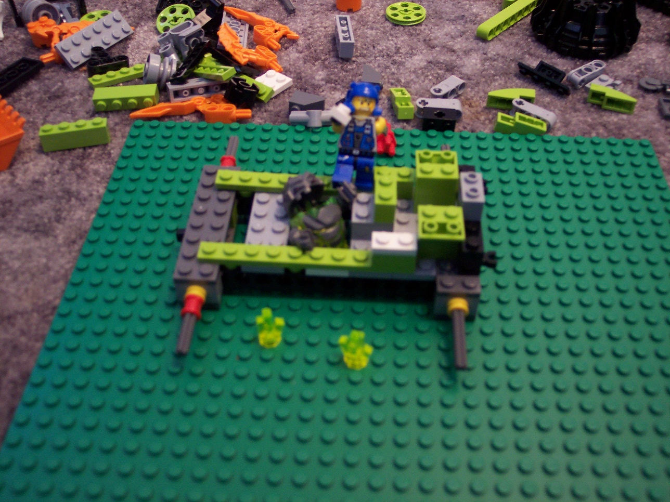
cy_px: 251
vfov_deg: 37.7
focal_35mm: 38
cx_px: 335
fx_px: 735
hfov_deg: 49.0
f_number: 2.8
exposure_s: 1/8
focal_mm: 8
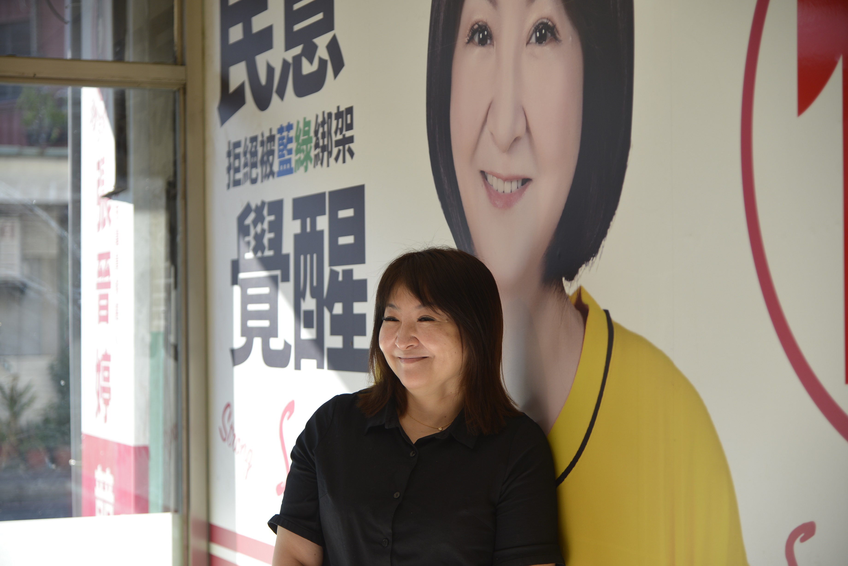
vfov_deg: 18.2
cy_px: 283
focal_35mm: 75
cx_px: 424
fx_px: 1767
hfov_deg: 27.0
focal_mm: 75
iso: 200
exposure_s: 1/250
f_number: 4
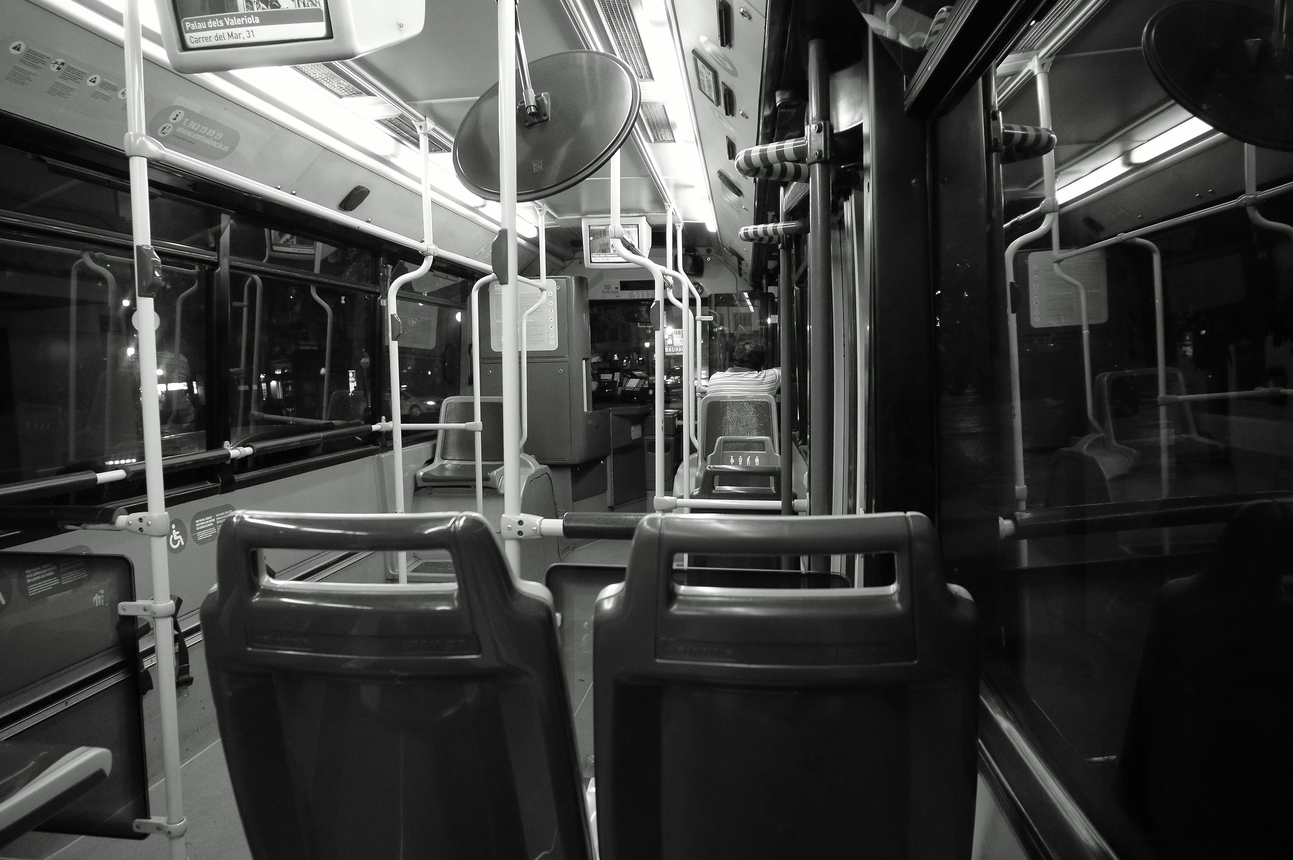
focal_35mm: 24
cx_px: 646
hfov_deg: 73.8
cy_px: 430
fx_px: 861
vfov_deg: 53.1
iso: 1600
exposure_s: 1/30
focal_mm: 16
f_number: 5
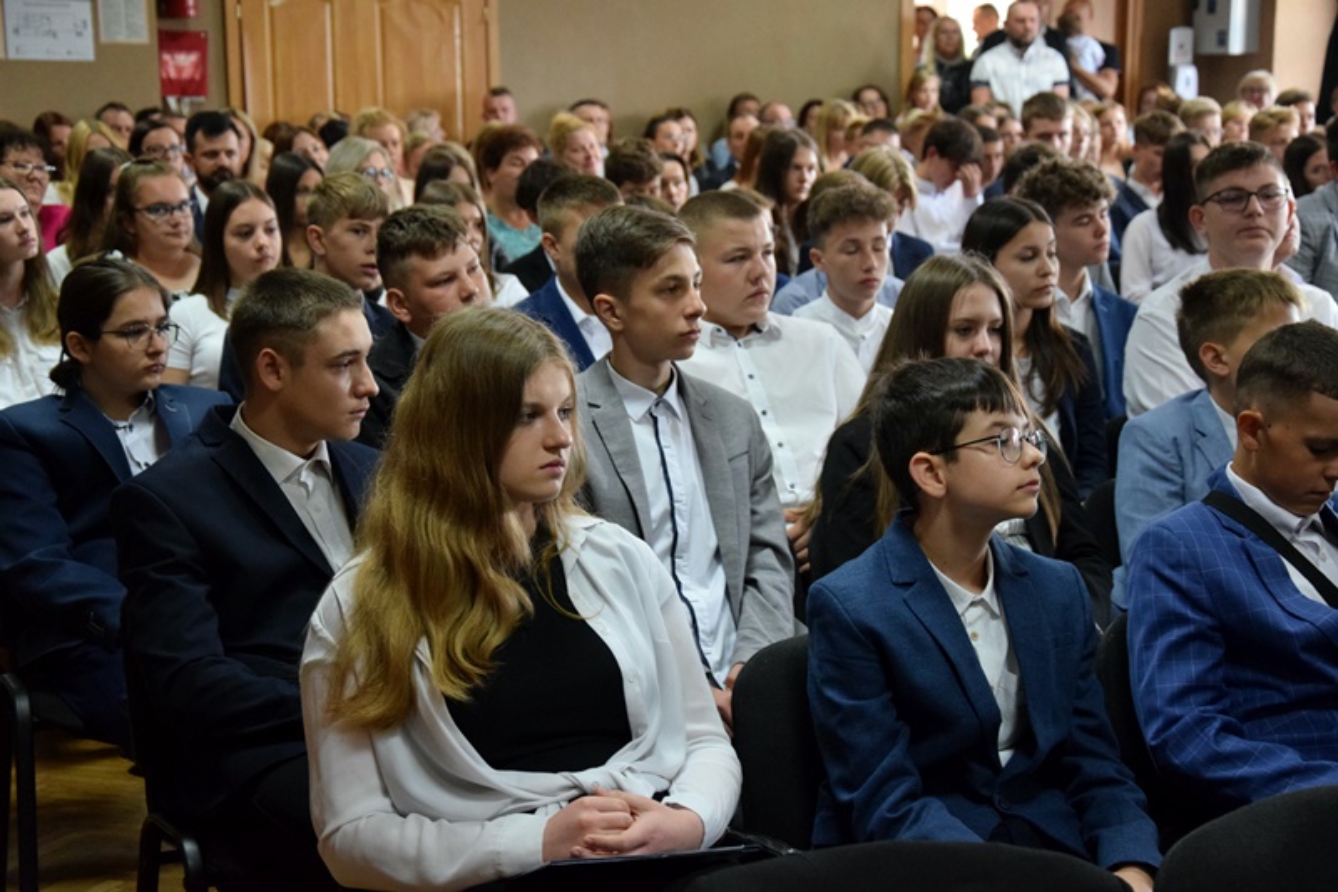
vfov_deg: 18.2
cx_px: 669
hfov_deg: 27.0
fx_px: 2787
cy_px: 446
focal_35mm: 75
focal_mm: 50
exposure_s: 1/100
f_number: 5
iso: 2200
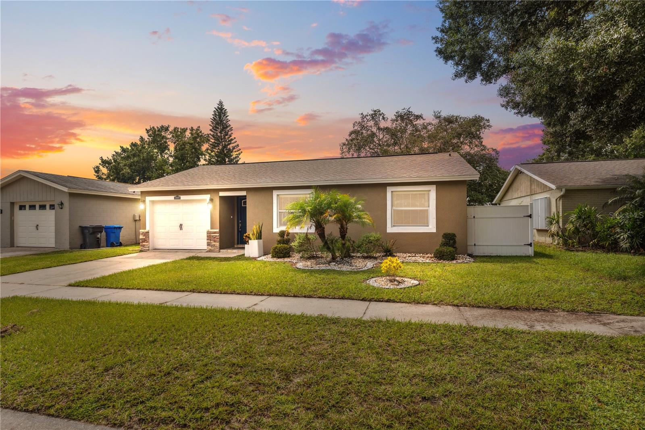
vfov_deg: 64.5
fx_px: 340
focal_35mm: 19
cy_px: 215
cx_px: 322
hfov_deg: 86.9
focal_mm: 19
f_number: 8
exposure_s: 1/800
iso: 400
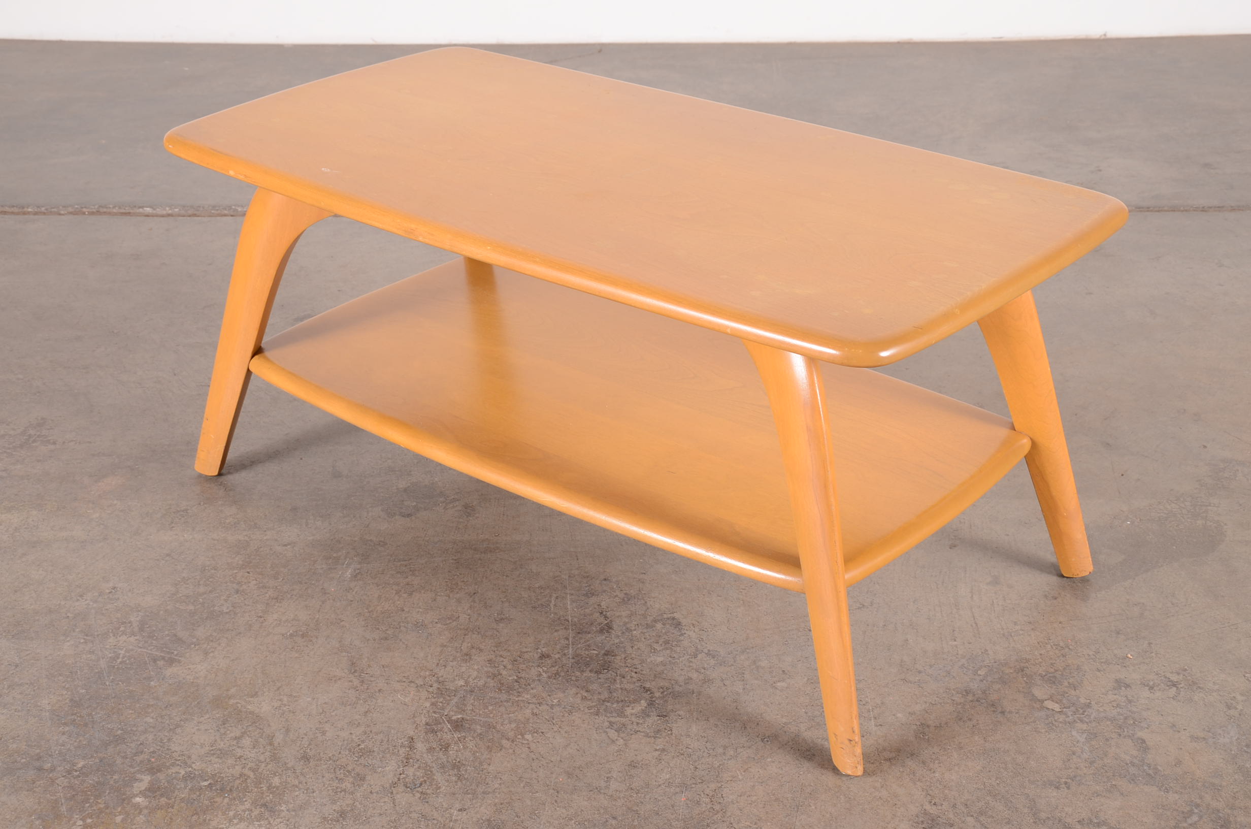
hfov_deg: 37.9
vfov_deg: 25.6
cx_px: 626
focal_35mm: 52
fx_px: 1821
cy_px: 414
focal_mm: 35
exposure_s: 1/125
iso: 160
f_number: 10
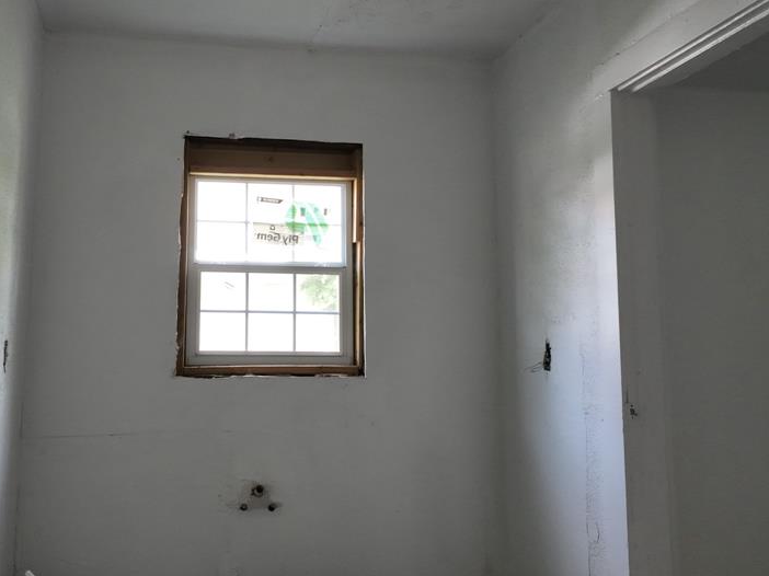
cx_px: 262
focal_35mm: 35
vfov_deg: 40.6
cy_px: 261
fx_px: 777
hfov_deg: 51.7
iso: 800
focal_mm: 12.29
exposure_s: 1/160
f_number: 2.8
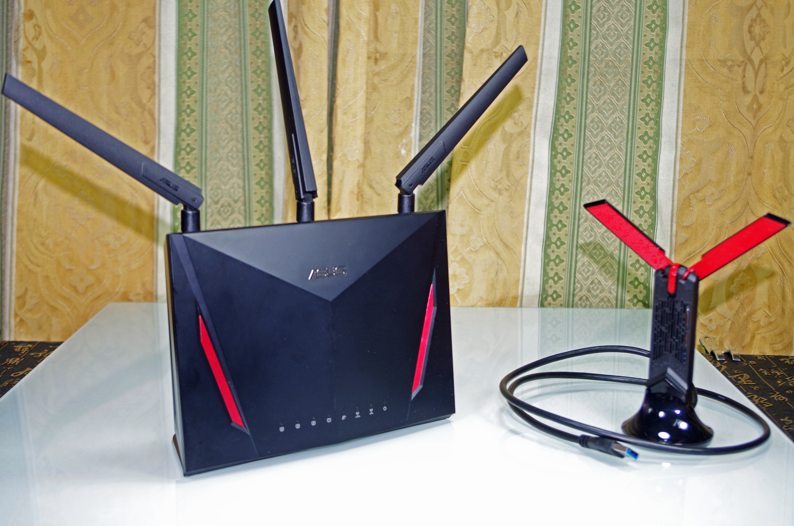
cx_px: 397
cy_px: 263
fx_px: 1078
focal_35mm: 49
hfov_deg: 40.4
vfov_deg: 27.4
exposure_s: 1/50
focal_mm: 32.5
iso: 200
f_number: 4
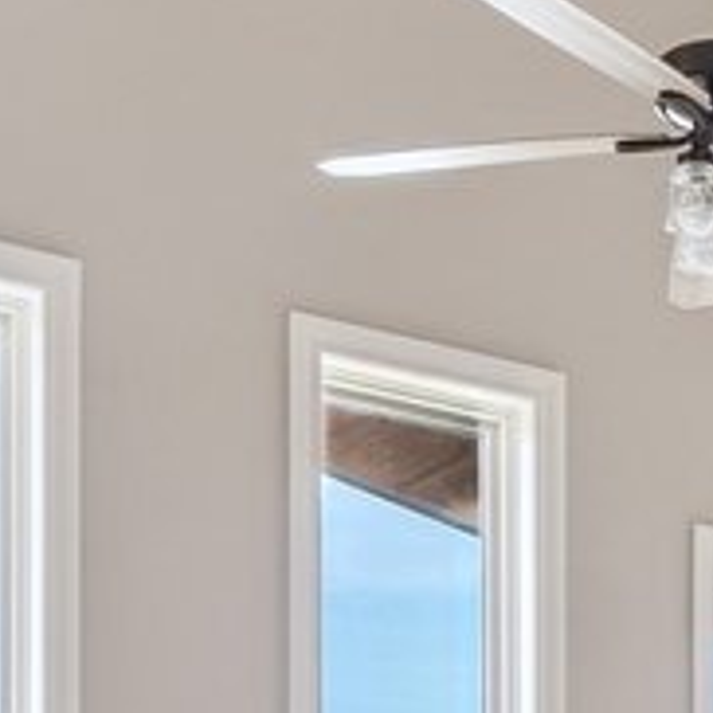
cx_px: 1183
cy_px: 1585
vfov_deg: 10.2
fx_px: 3565
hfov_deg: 10.8
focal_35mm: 153
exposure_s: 1/200
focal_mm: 16
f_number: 7.1
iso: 200
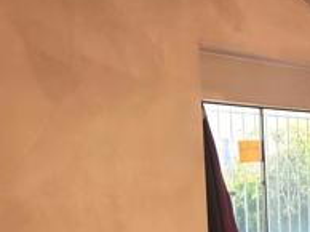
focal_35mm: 76
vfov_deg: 17.9
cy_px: 310
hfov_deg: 22.5
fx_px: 680
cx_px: 420
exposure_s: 1/182
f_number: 1.8
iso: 100
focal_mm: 5.4
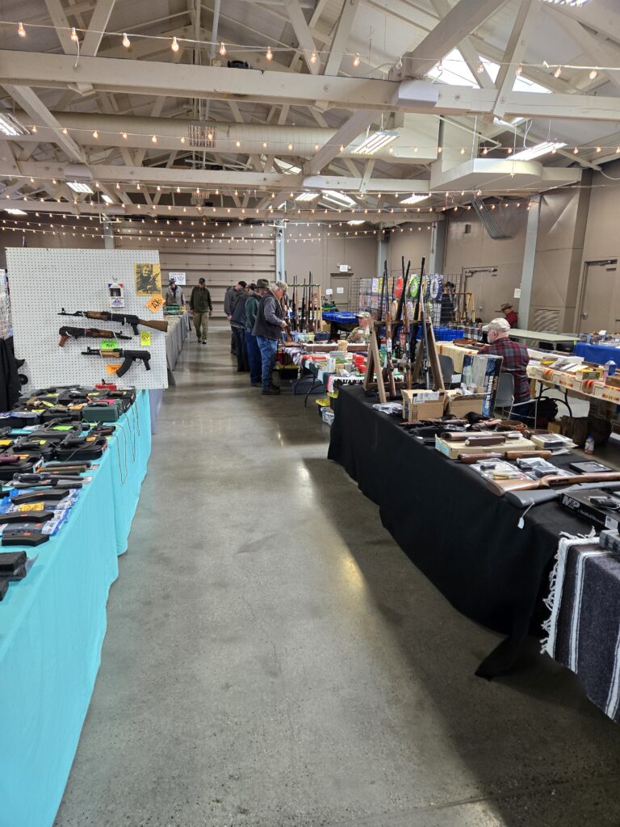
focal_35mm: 23
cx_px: 310
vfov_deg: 73.9
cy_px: 414
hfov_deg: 58.9
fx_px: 549
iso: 200
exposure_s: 1/120
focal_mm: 5.4
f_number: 1.8
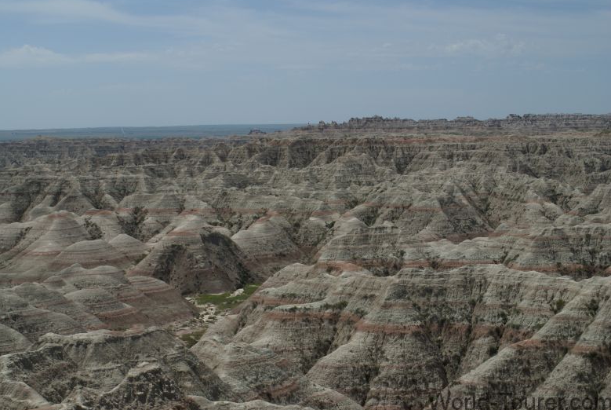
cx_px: 300
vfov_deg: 17.8
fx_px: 1309
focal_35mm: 77
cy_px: 205
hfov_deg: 26.3
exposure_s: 1/125
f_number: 13
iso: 100
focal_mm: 50
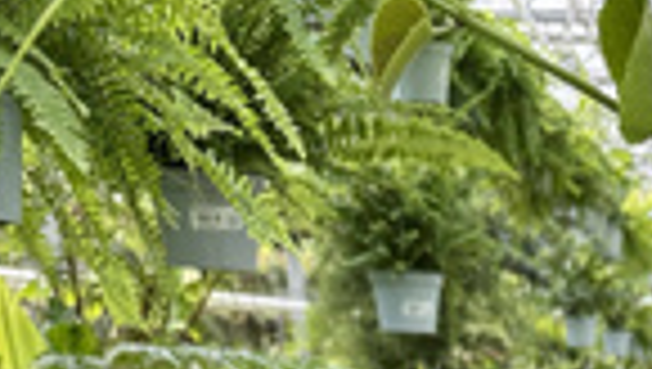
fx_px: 1402
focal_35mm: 81
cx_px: 755
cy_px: 932
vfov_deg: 11.7
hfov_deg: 24.1
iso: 100
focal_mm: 6.76
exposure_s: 1/461
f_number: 1.78
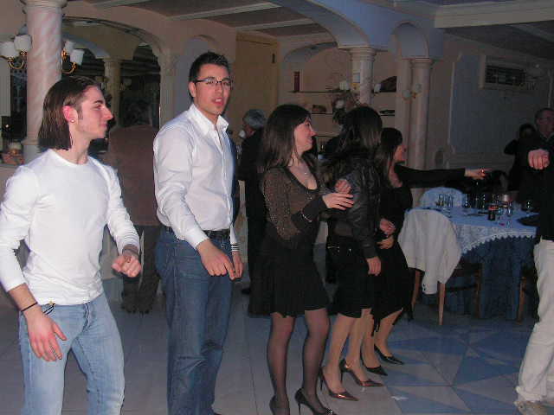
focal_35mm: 44
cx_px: 277
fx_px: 704
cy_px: 208
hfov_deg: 42.9
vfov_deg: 32.9
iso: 200
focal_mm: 7.4
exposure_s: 1/40
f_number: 3.2
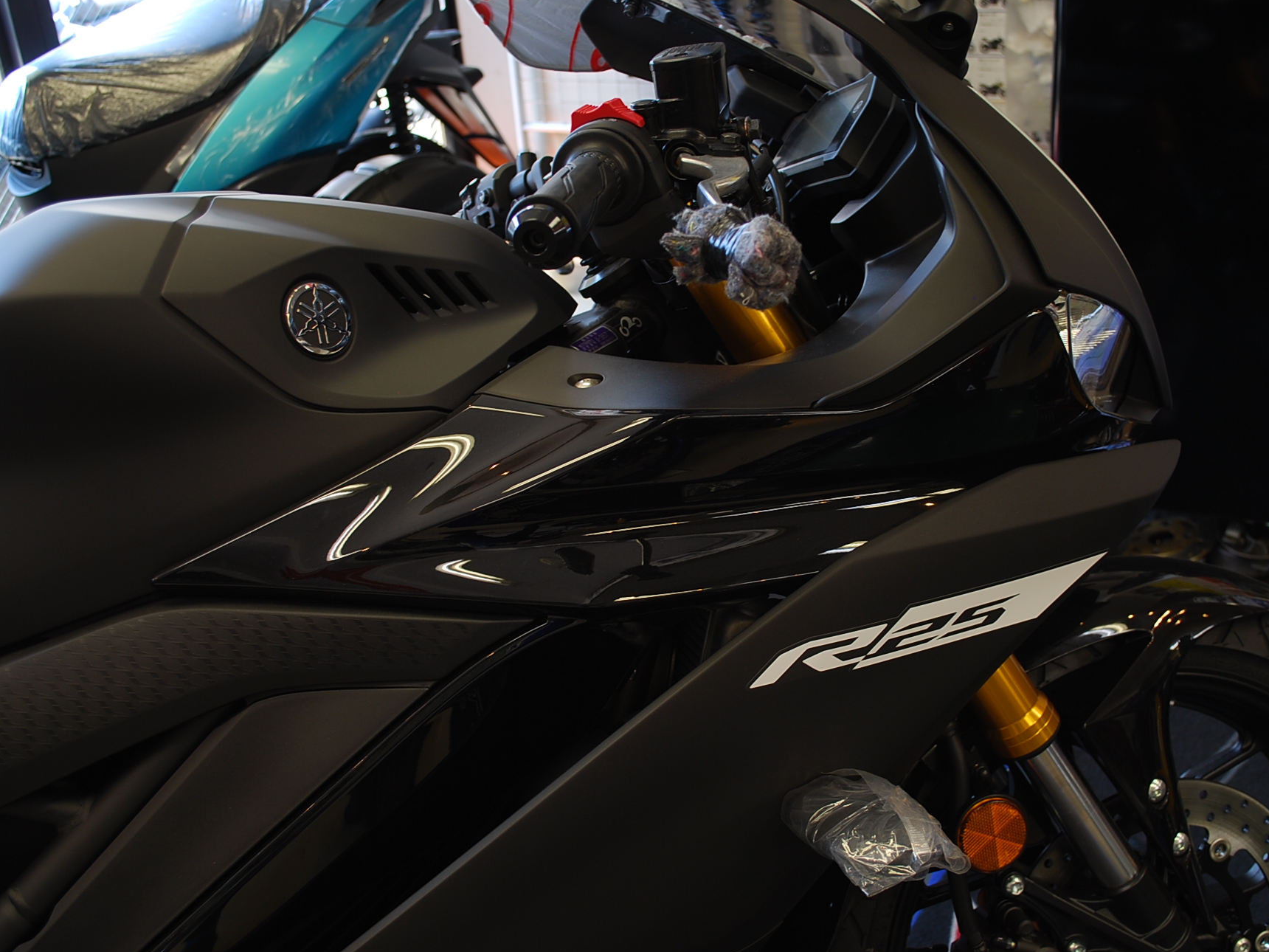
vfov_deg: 36.8
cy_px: 477
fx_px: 1430
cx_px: 713
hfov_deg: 47.8
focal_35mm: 39
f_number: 5.6
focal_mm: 24
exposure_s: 1/8
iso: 100
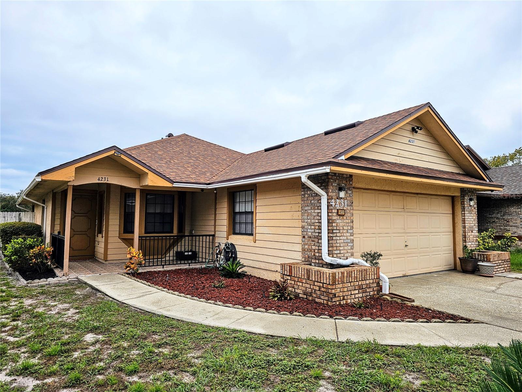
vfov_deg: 58.9
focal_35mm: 23
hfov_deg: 73.9
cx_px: 261
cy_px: 196
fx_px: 347
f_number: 1.7
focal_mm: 6.3
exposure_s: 1/232
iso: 10
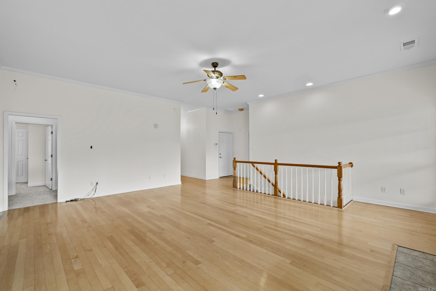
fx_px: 182
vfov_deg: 77.3
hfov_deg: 100.4
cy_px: 146
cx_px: 218
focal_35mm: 15
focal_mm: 10
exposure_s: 1/2
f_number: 7.1
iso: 200
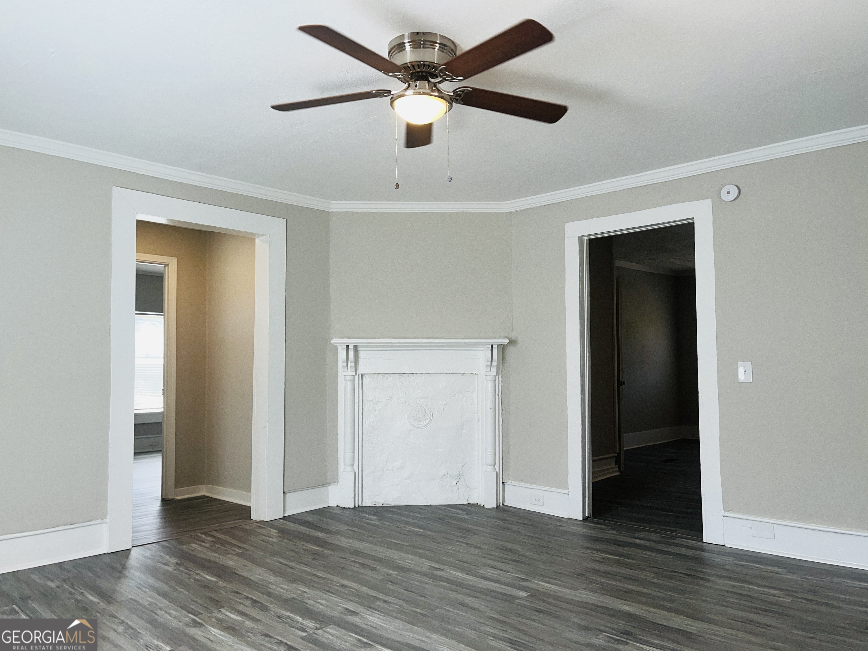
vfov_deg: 53.1
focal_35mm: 26
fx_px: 652
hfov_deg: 67.3
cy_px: 326
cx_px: 434
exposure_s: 1/163
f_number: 1.6
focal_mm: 5.1
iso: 32
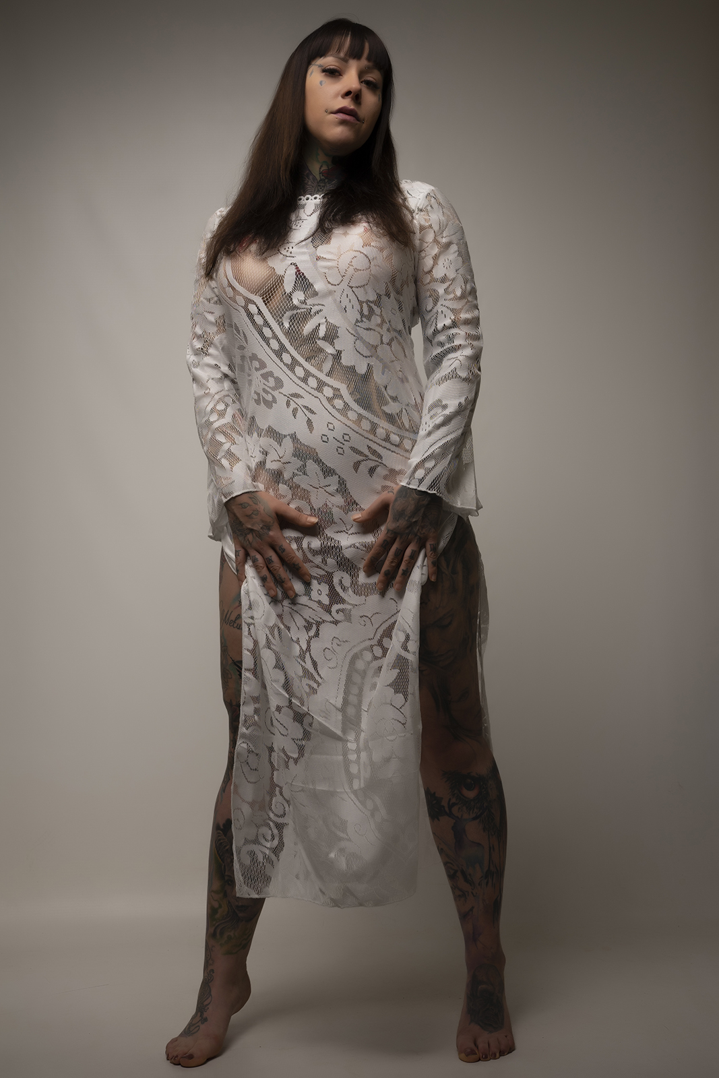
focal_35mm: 50
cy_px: 539
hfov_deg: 27.0
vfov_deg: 39.6
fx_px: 1497
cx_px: 360
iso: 100
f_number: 8
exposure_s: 1/200
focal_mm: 50
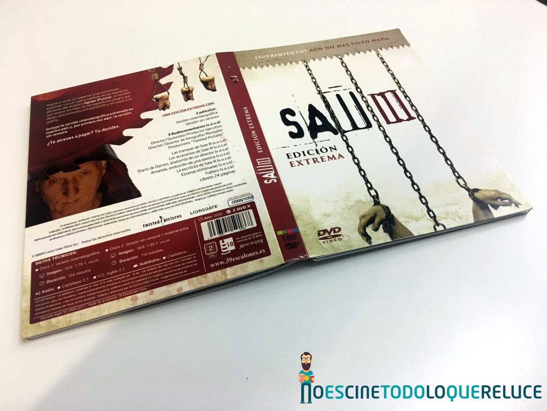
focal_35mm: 29
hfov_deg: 61.7
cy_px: 206
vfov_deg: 48.2
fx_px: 458
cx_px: 274
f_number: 2.2
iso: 32
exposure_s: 1/17
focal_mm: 4.15
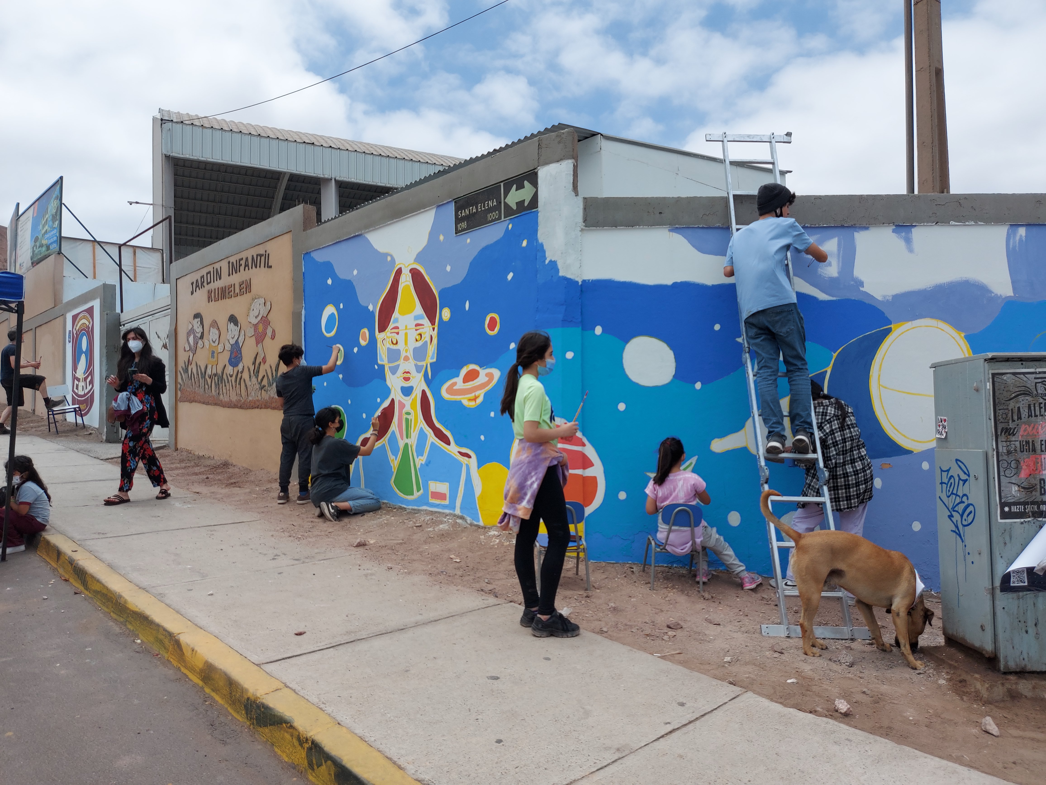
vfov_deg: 56.8
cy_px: 392
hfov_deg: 71.6
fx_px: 725
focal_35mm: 24
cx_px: 523
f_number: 1.8
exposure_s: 1/1750
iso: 32
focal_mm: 5.23
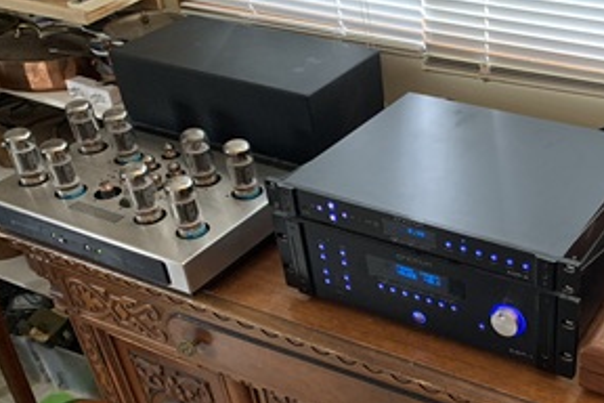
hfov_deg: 39.4
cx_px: 489
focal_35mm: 48
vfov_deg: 27.6
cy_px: 317
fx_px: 805
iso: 400
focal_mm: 4.25
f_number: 1.8
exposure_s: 1/31
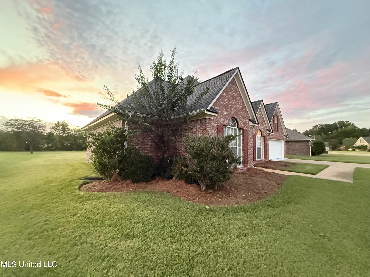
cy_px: 138
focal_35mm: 14
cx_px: 185
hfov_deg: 102.1
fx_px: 150
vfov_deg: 85.7
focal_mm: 2.22
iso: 1250
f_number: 2.2
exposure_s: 1/49
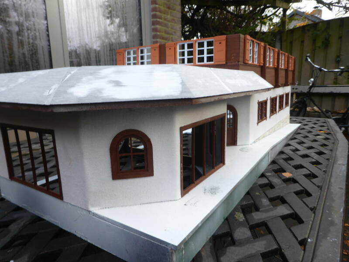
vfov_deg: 56.8
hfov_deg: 71.6
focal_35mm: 24
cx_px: 174
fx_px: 242
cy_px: 131
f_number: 3.3
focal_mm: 4.3
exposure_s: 1/60
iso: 100
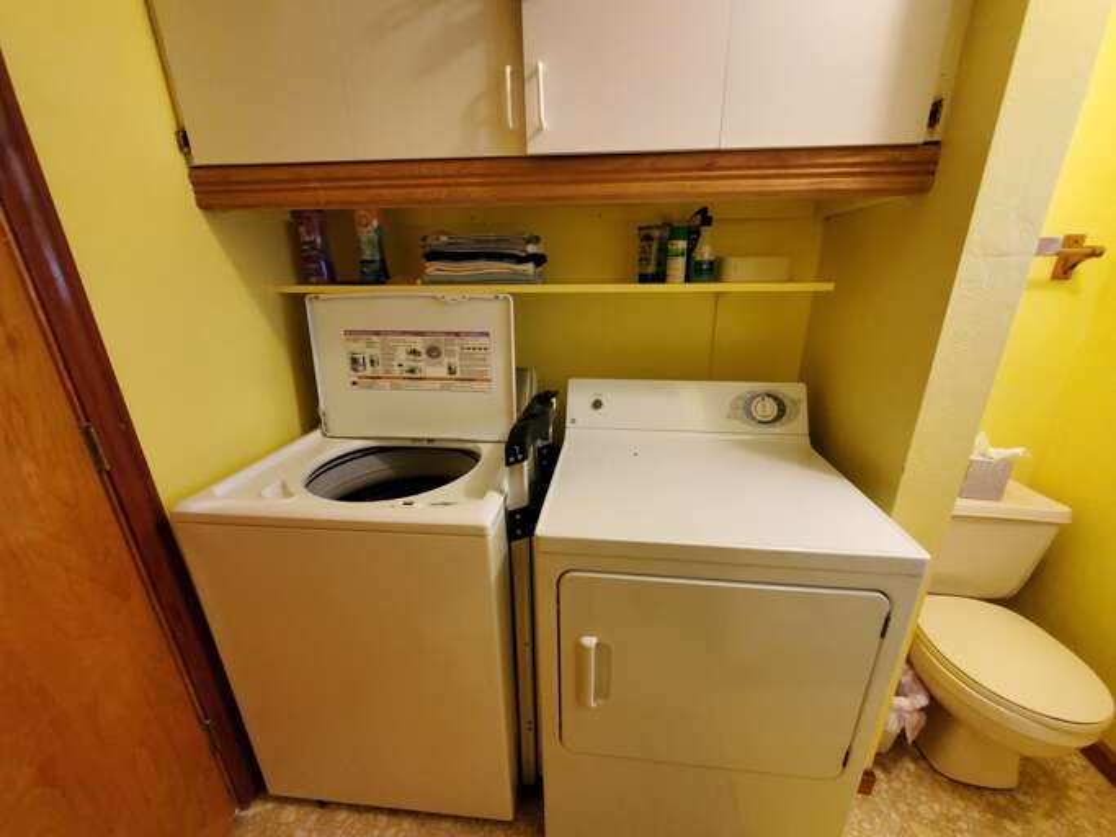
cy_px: 418
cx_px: 558
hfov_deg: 106.2
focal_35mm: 13
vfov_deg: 89.9
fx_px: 419
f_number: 2.2
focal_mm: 1.8
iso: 1000
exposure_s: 1/30
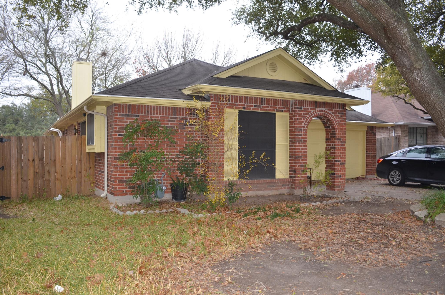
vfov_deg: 43.4
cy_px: 148
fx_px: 370
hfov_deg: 62.0
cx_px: 222
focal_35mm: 30
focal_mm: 20
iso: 360
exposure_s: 1/125
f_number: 3.5
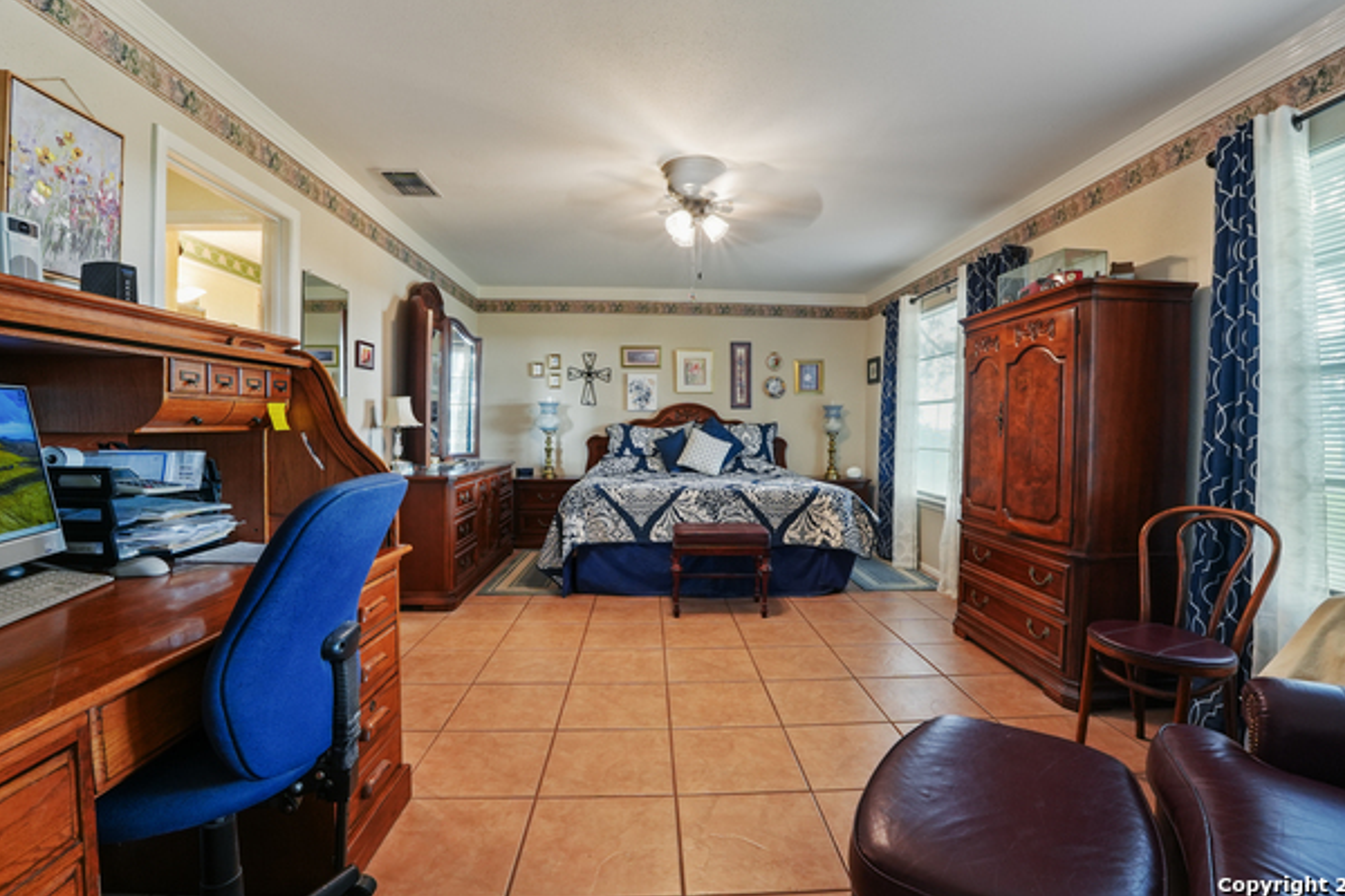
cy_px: 447
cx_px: 679
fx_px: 598
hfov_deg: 96.7
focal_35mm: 16
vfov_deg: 73.7
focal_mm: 10
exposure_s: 1/2.5
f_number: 9
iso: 640
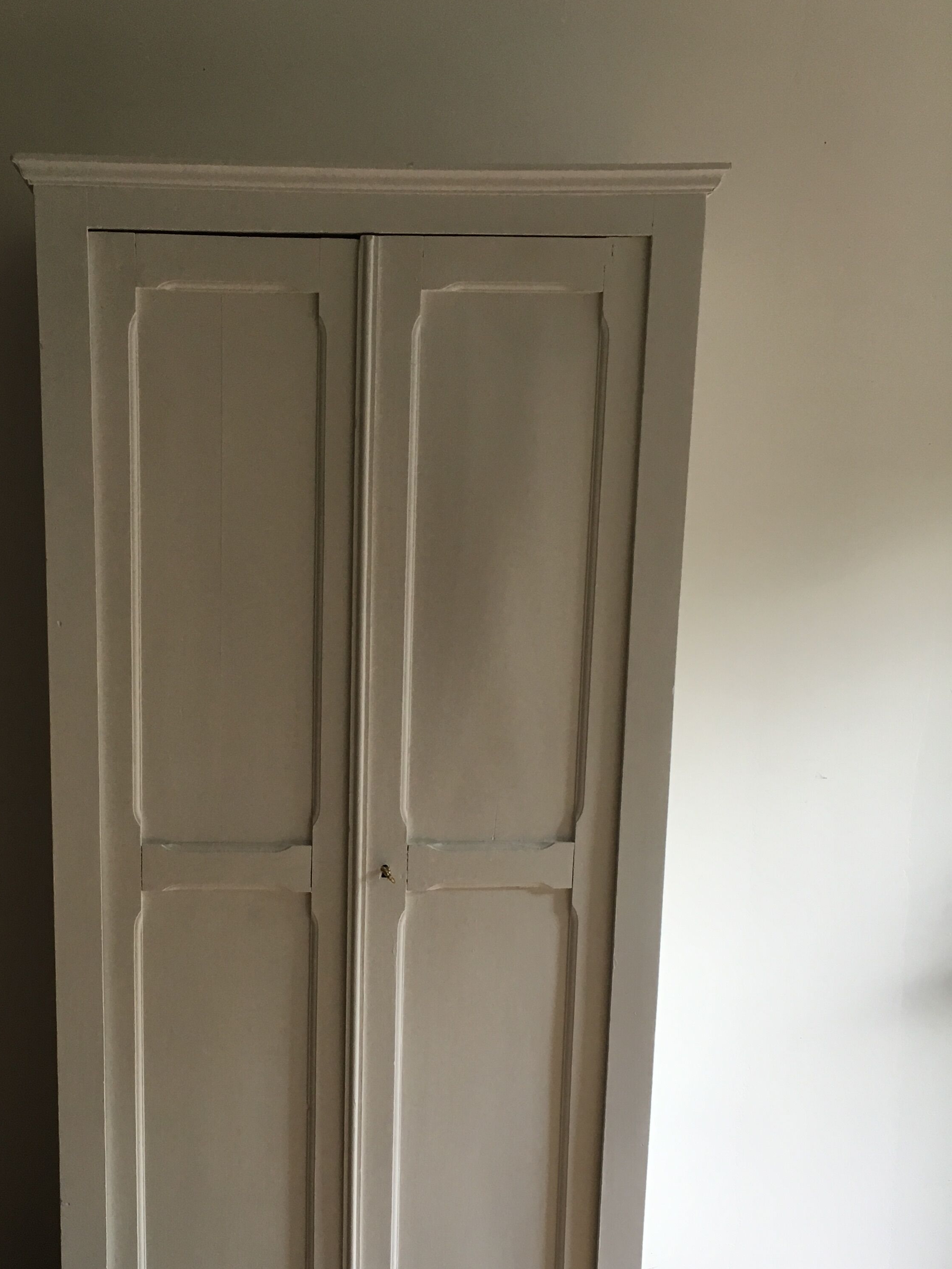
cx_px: 312
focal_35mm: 39
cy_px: 797
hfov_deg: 36.4
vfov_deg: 47.4
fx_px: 1430
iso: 50
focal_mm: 4.15
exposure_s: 1/33
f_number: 2.2
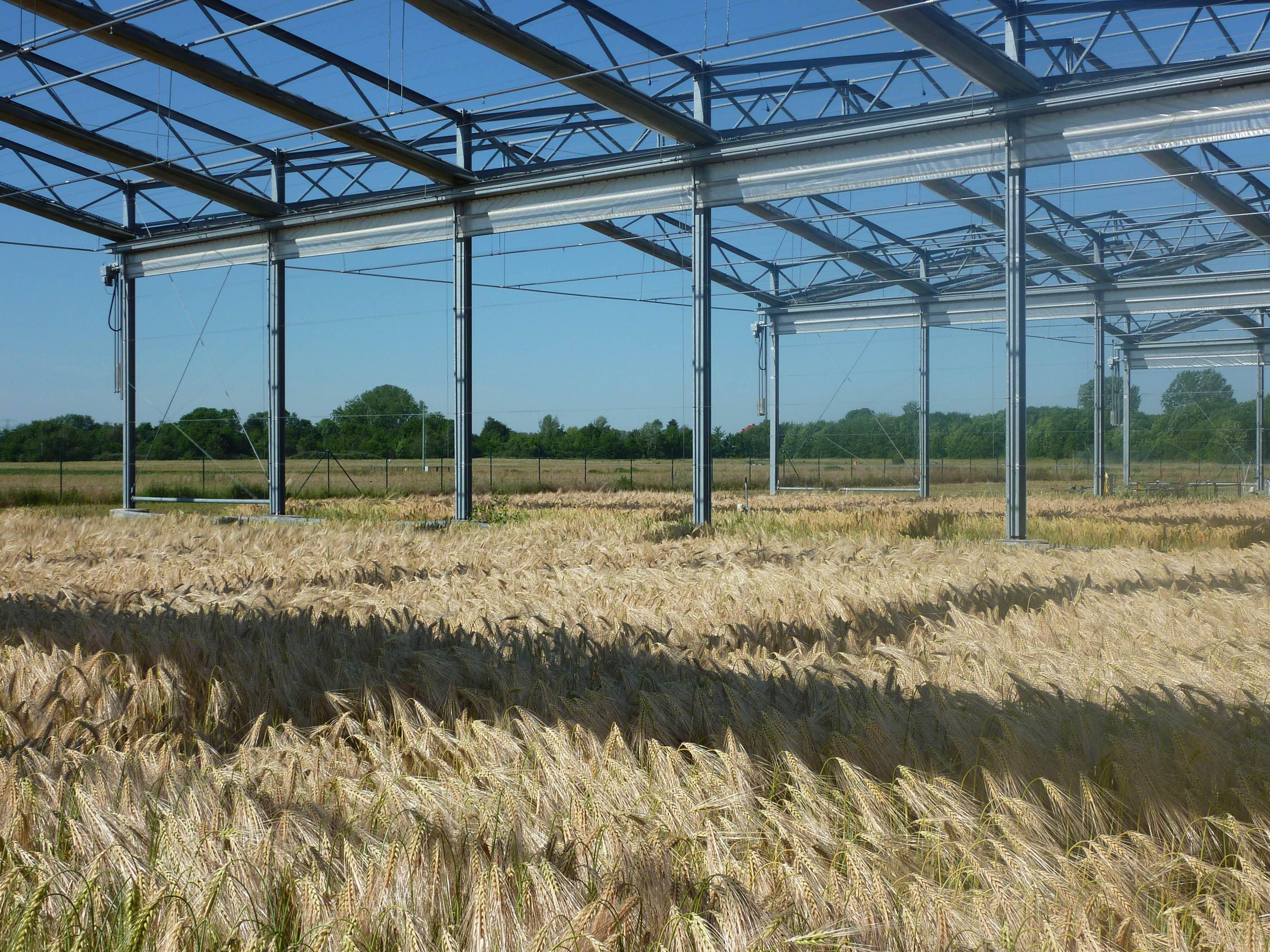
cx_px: 635
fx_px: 1761
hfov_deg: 39.7
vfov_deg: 30.3
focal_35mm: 48
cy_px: 476
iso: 80
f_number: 5.6
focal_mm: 7.9
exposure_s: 1/500
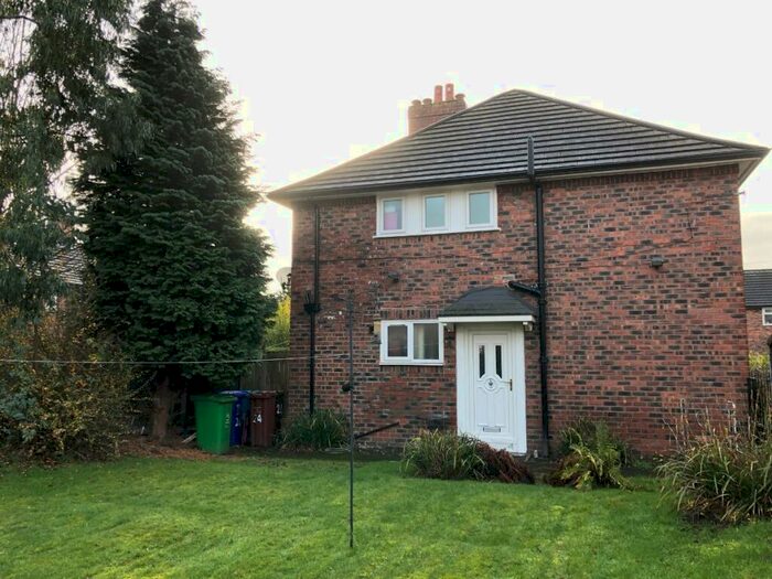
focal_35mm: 28
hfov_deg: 63.4
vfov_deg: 49.7
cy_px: 290
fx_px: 624
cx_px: 386
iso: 20
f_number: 1.8
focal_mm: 3.99
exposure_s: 1/124
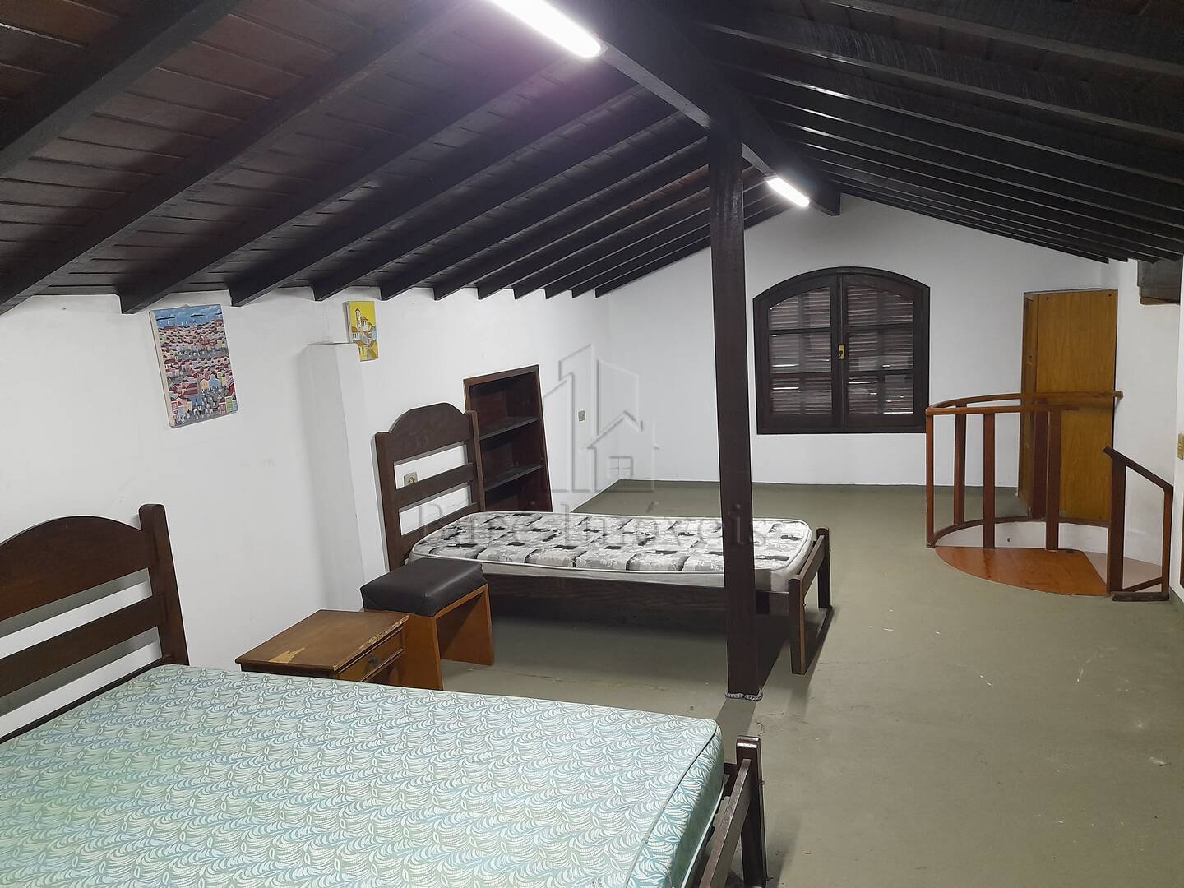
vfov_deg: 54.9
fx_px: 855
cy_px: 444
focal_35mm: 25
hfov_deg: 69.4
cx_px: 592
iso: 320
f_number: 2
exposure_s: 1/40
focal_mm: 4.6
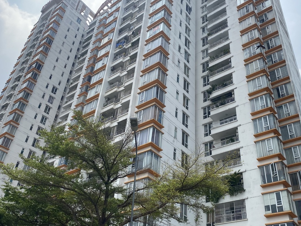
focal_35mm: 35
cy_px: 119
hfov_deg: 52.6
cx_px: 155
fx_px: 304
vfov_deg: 40.7
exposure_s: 1/4274
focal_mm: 4.25
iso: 32
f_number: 1.8
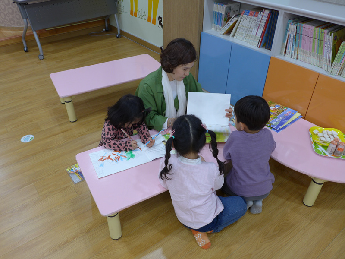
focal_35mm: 28
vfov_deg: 49.7
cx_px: 172
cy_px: 130
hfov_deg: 63.4
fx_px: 279
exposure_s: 1/60
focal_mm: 5.5
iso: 80
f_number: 1.5
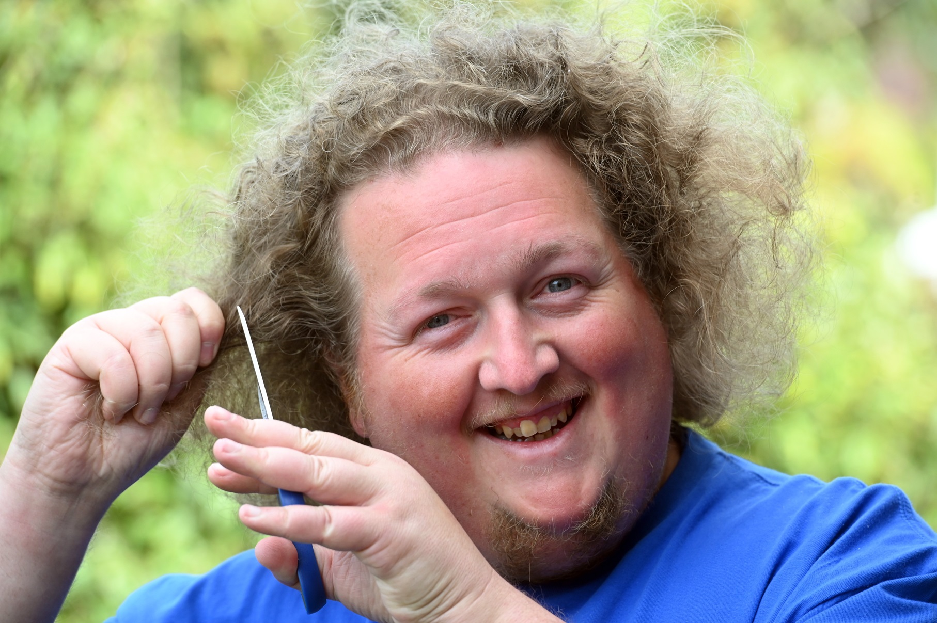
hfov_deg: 10.3
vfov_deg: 6.9
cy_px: 312
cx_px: 468
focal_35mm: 200
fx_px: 5202
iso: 500
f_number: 9
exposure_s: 1/320
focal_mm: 200
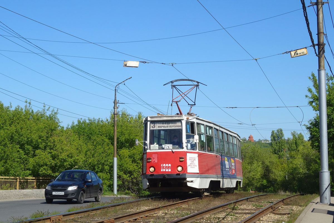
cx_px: 167
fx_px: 492
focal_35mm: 53
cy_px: 112
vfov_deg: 25.5
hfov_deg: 37.5
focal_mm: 19.75
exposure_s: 1/500
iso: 125
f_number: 7.1
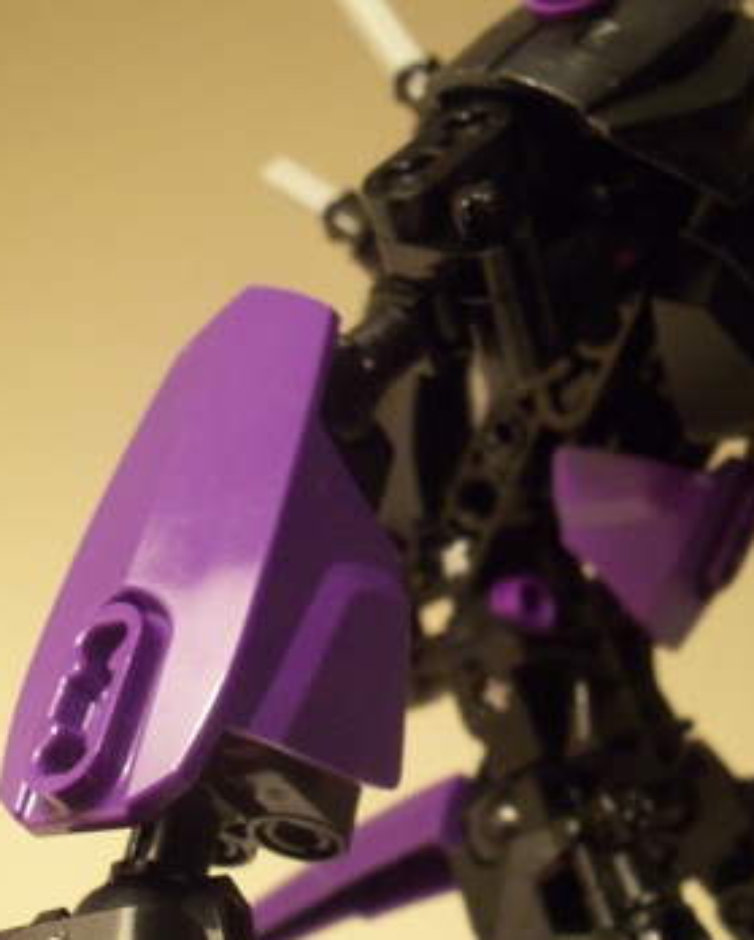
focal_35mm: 52
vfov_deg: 35.4
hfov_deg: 29.2
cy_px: 670
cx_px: 376
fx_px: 1449
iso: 160
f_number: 3.4
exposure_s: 1/30
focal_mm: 5.2
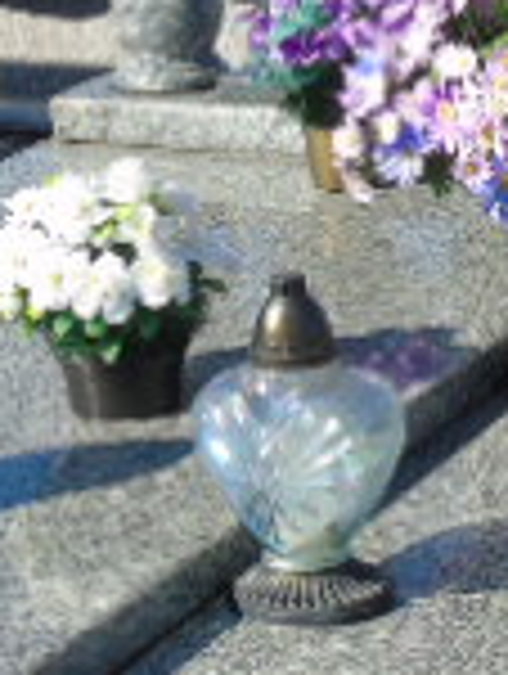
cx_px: 468
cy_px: 202
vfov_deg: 13.6
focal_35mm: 145
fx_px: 2829
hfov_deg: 10.2
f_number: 3.8
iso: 80
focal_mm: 6.1
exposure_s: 1/500
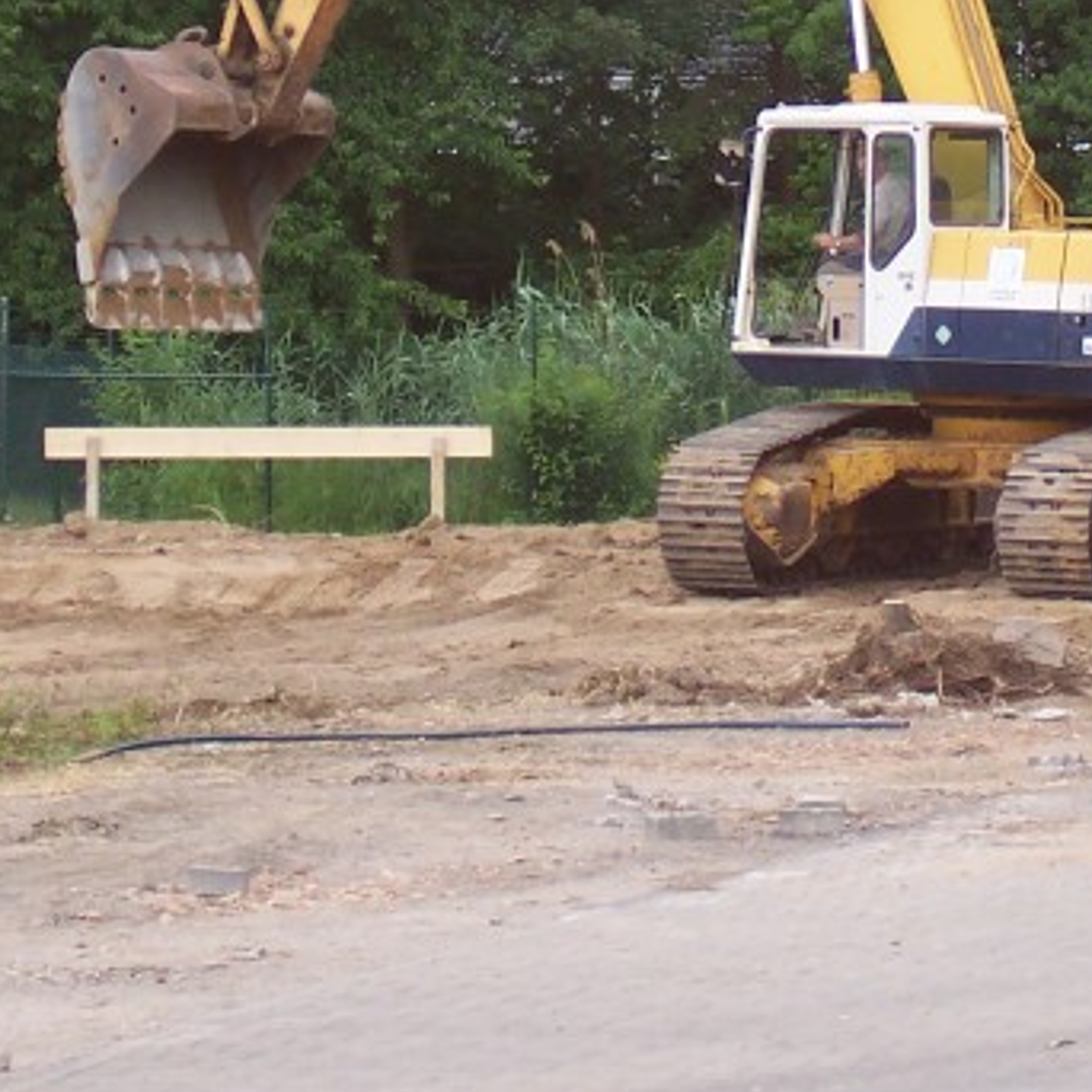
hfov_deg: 9.5
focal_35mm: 184
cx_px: 936
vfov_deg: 9.5
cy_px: 185
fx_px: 6567
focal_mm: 13.5
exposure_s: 1/180
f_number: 4.1
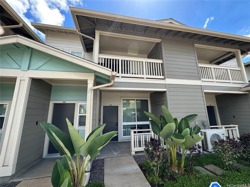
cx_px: 125
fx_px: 101
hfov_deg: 102.1
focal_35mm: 14
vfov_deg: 85.7
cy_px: 94
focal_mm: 2.22
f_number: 2.2
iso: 40
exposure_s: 1/759
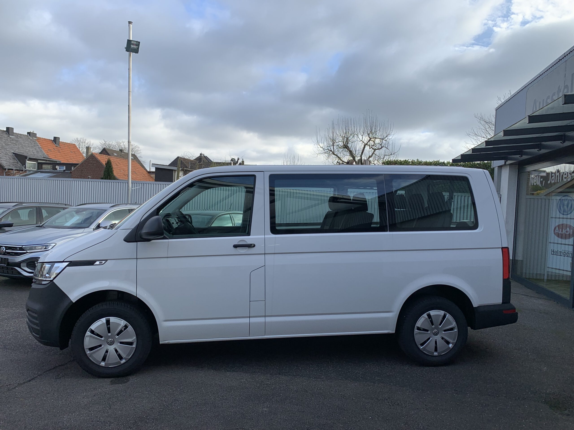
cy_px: 215
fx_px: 431
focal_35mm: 26
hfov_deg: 67.3
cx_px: 287
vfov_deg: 53.1
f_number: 1.8
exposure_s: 1/936
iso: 25
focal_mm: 4.25
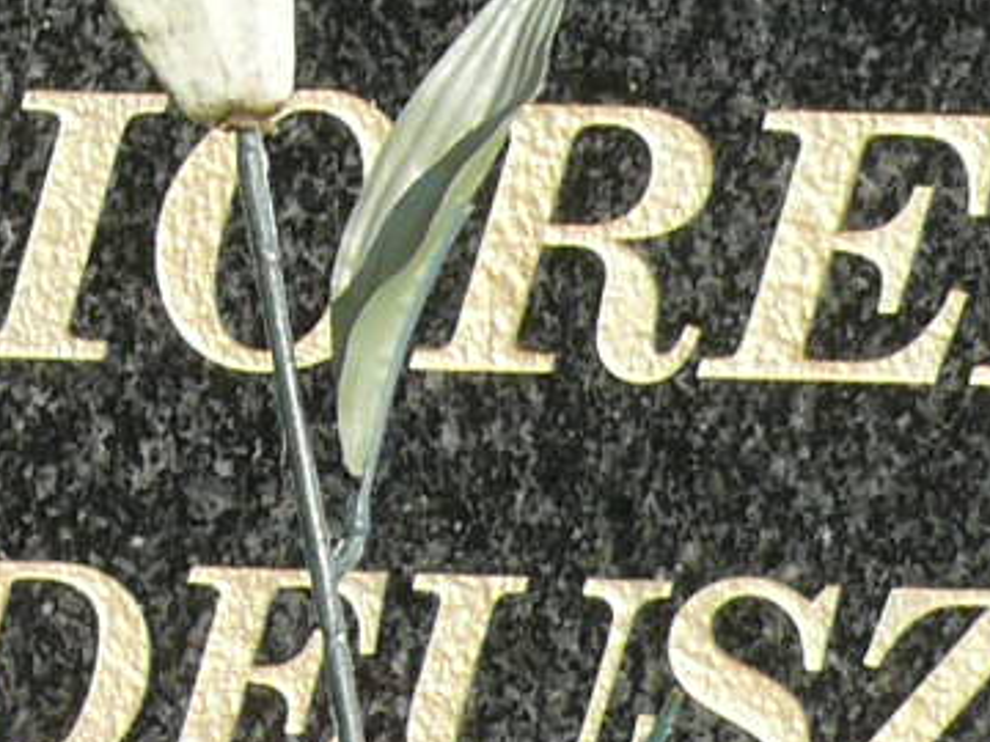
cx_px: 495
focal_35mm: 360
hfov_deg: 5.5
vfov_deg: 4.1
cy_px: 780
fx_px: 10296
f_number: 5.6
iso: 100
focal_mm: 11.8
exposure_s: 1/320
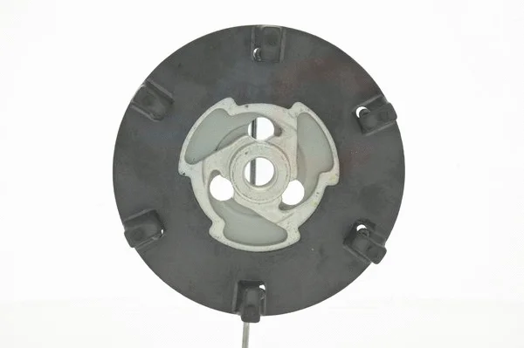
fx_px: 2291
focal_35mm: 158
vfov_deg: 8.7
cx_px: 262
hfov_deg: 13.1
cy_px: 174
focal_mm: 105
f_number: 22
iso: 1600
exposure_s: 1/25
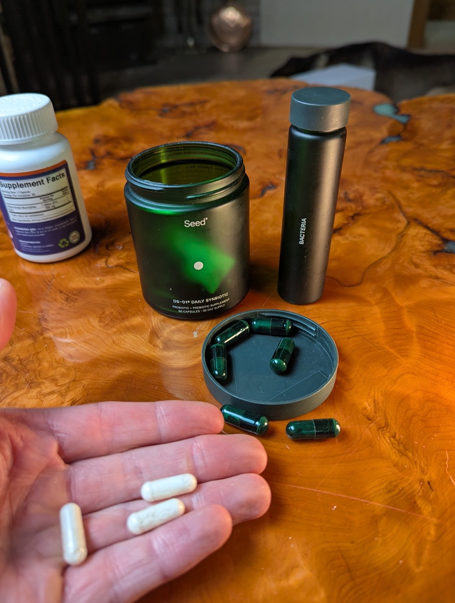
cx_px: 224
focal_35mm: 26
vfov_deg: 67.2
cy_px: 311
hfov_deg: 53.2
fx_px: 454
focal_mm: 6.81
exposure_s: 1/46.2
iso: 127
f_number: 1.85
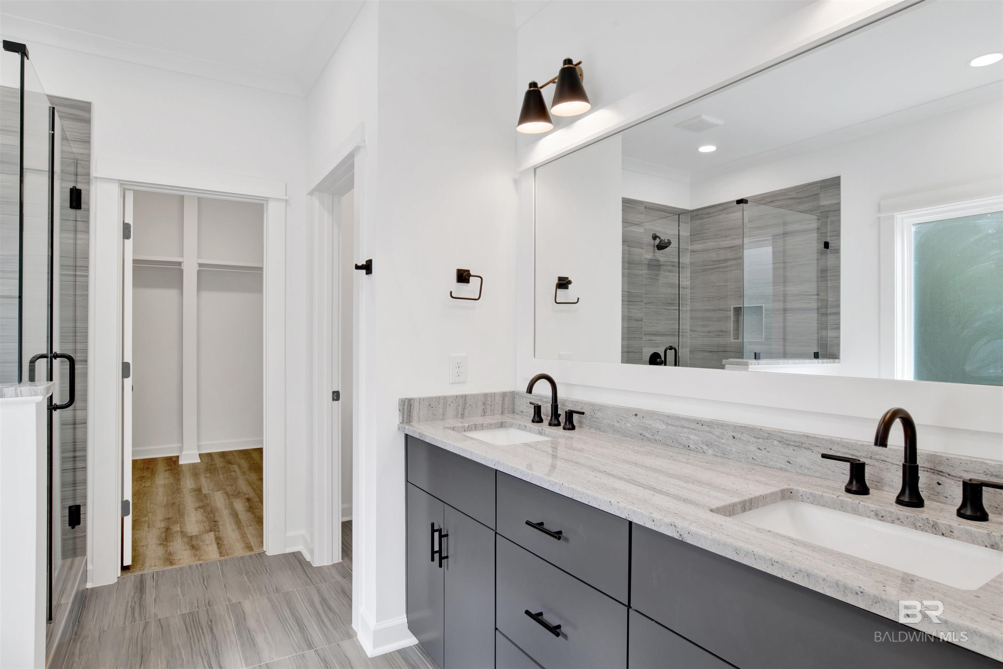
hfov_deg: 90.0
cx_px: 502
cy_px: 334
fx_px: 501
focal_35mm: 18
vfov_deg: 67.4
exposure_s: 1/6
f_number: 11
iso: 200
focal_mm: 18
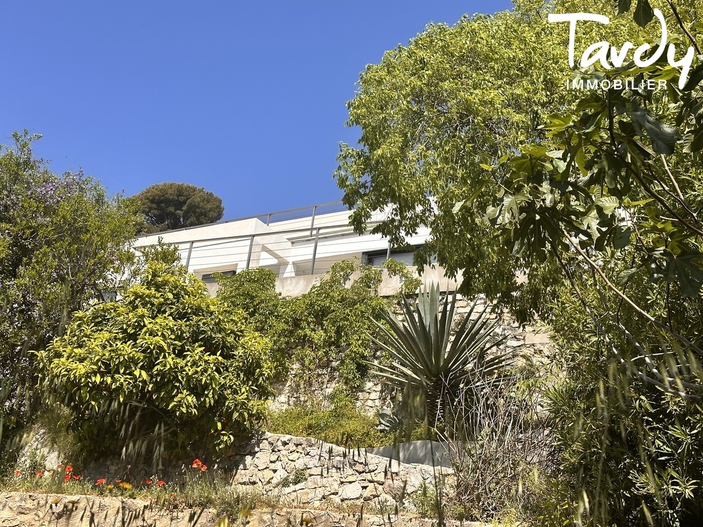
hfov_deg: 39.7
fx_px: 975
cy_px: 264
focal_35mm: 48
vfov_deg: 30.3
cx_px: 352
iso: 64
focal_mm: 6.86
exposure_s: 1/3257
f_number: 1.78
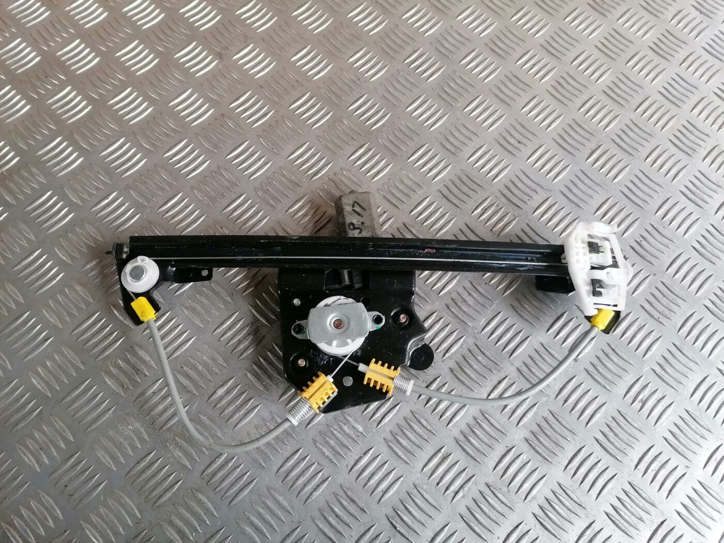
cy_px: 272
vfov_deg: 51.4
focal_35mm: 27
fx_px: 565
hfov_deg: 65.3
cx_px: 362
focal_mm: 4.75
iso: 250
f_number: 1.8
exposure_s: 1/33.3
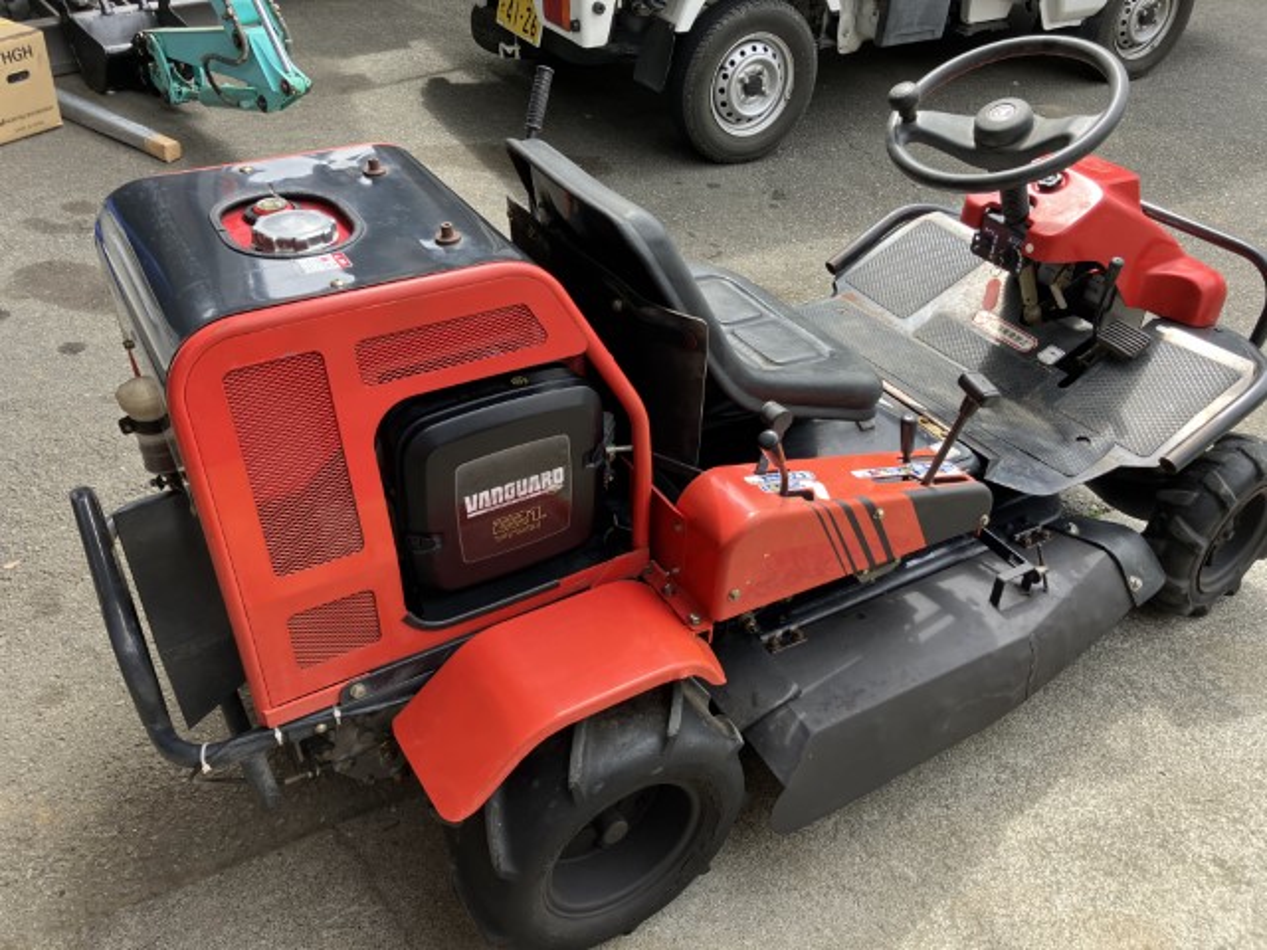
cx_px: 634
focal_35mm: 28
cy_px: 475
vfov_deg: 49.7
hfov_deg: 63.4
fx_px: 1025
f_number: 1.8
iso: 25
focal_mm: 3.99
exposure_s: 1/239
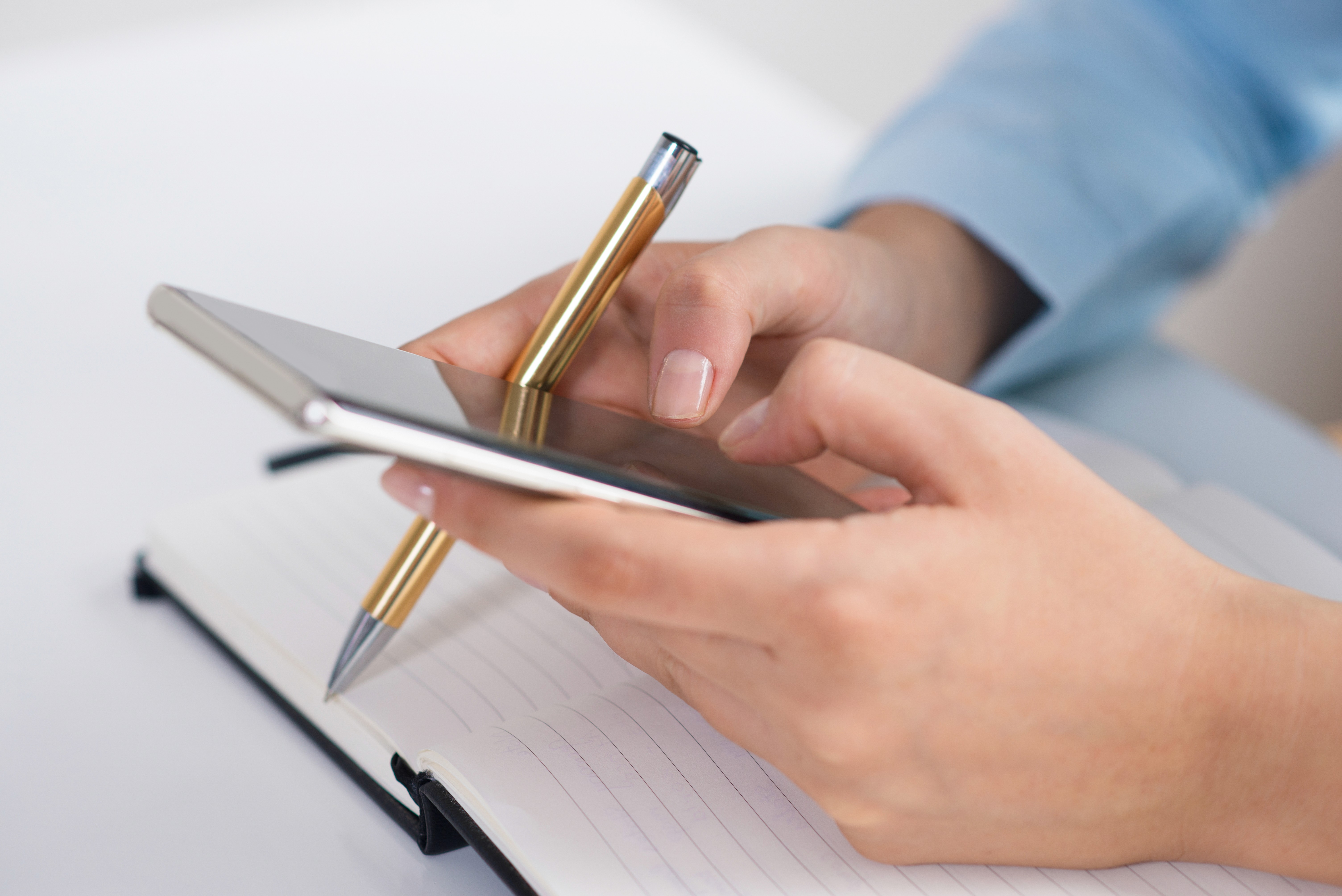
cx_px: 671
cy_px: 448
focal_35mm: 85
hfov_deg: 23.9
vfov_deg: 16.1
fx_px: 3170
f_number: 3.5
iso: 160
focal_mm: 85
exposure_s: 1/200
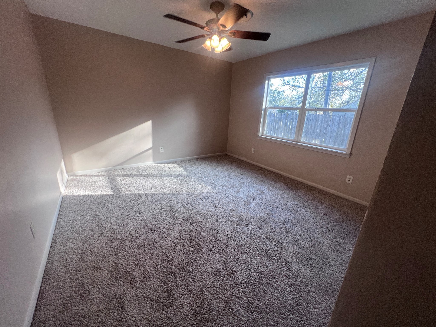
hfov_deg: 106.2
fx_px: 164
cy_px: 164
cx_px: 218
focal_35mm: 13
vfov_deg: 89.9
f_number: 1.8
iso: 80
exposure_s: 1/120
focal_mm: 1.57
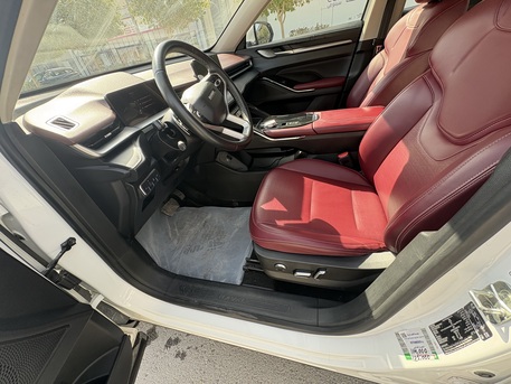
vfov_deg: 85.7
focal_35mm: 14
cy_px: 192
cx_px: 256
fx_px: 207
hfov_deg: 102.0
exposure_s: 1/134
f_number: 2.2
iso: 80
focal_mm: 2.22
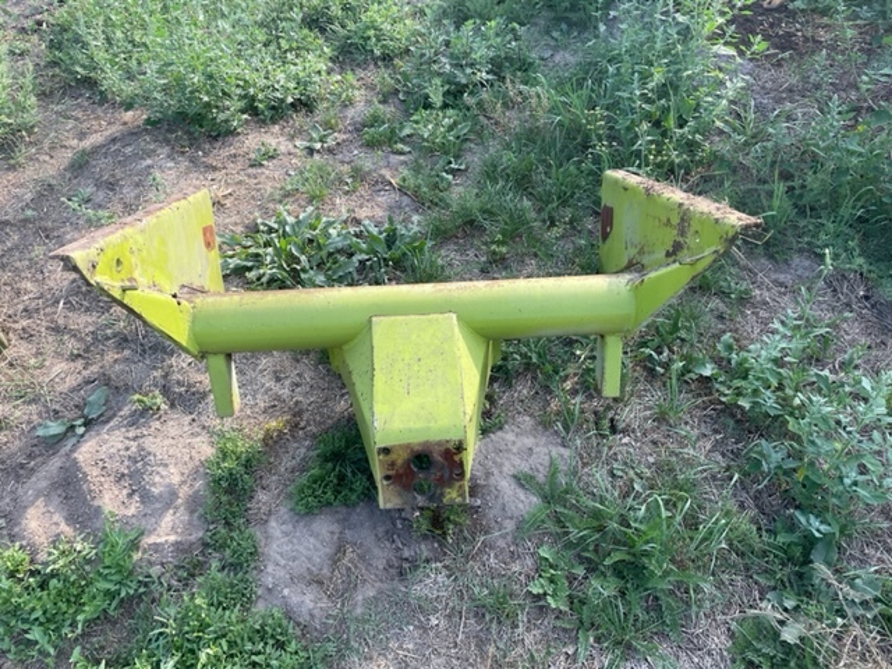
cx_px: 446
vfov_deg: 53.1
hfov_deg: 67.3
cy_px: 334
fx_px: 670
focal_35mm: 26
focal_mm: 4.2
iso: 50
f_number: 1.6
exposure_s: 1/569
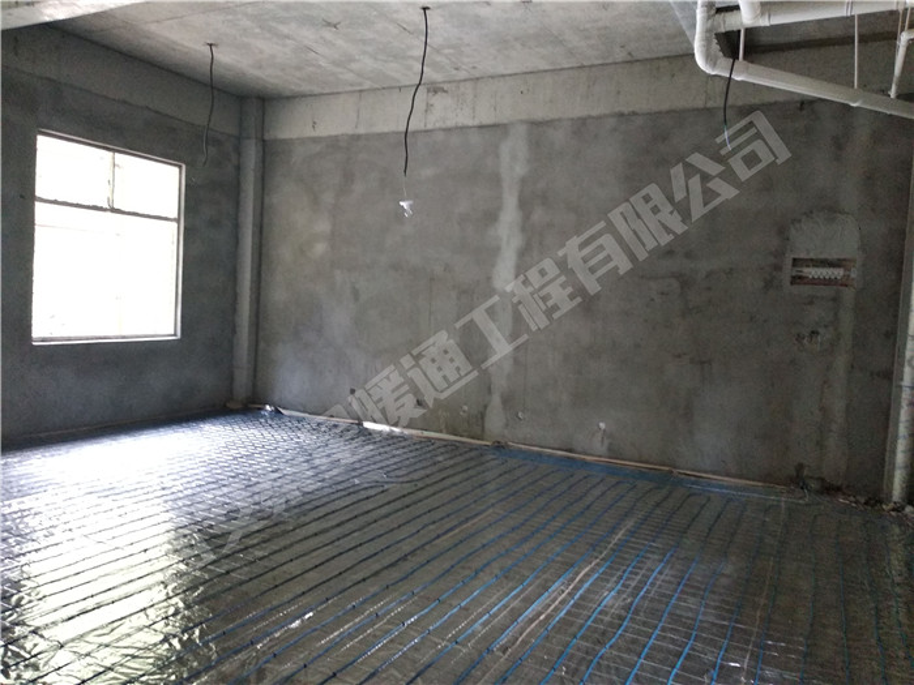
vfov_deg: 53.1
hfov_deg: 67.3
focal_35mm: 26
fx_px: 687
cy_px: 342
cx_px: 457
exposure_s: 1/25
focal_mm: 3.81
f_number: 2.2
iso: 1250
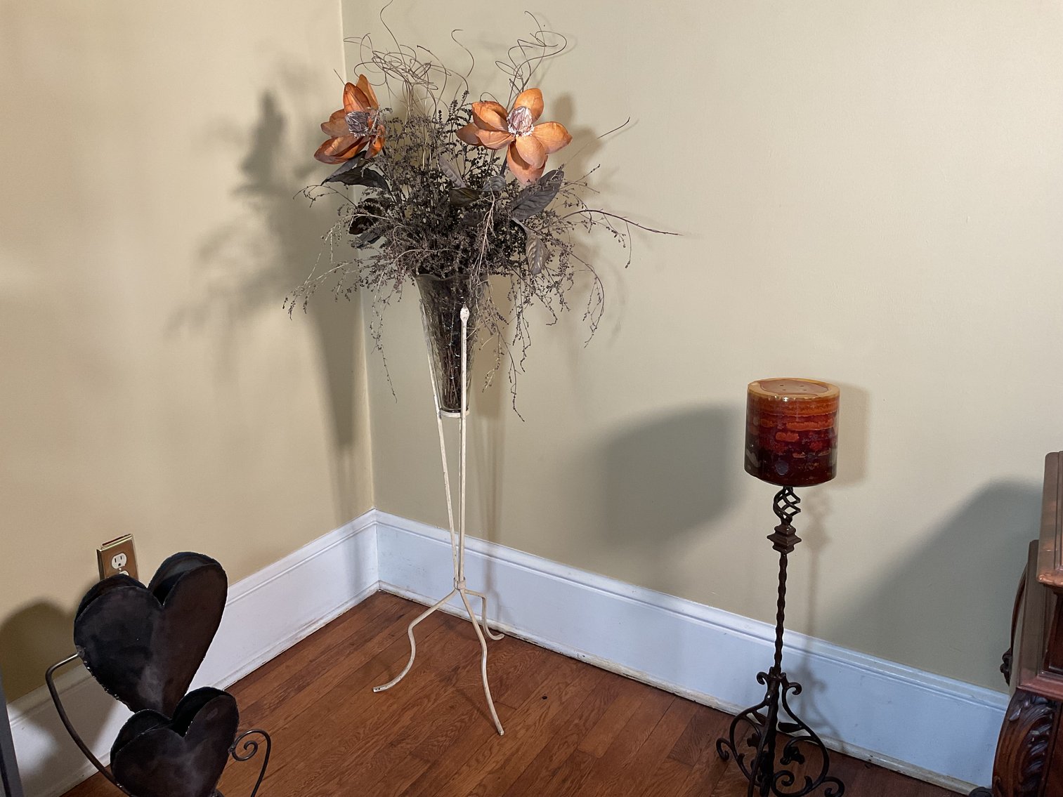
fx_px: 891
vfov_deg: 48.2
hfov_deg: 61.7
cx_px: 532
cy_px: 398
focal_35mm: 29
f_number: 1.8
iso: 64
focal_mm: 3
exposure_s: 1/60
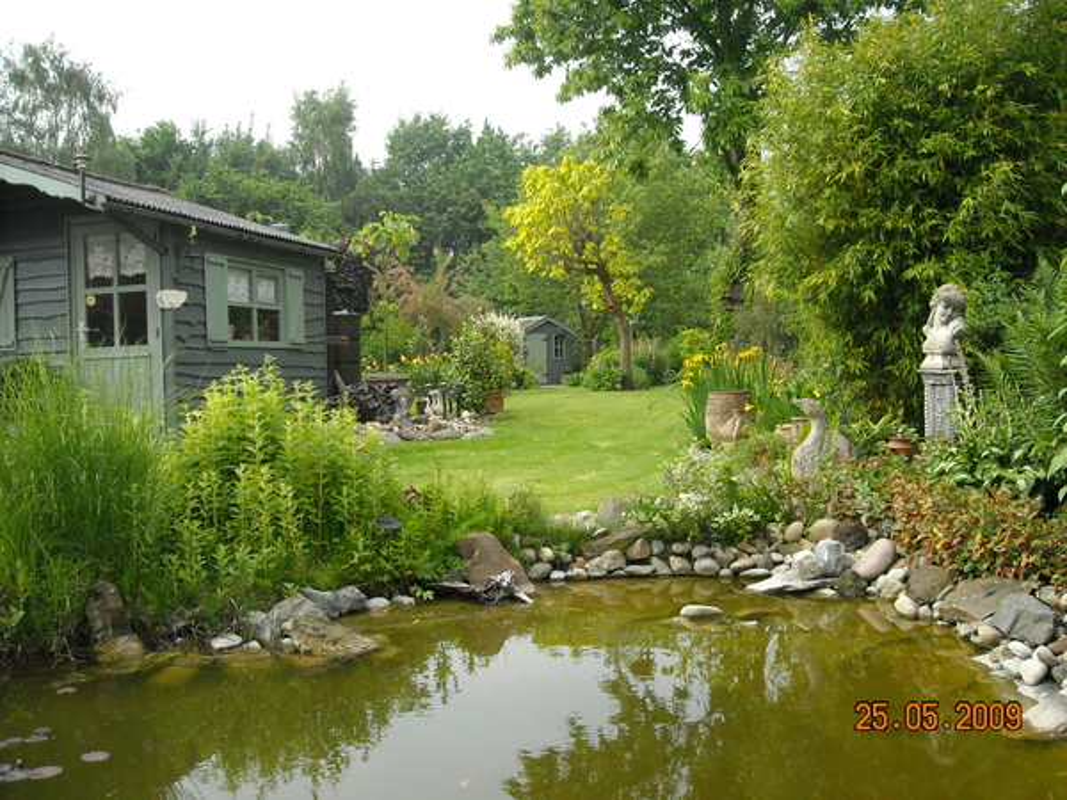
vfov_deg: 40.7
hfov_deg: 52.6
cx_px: 534
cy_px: 400
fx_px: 1079
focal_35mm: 35
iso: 308
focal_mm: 5.7
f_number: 2.8
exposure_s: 1/148
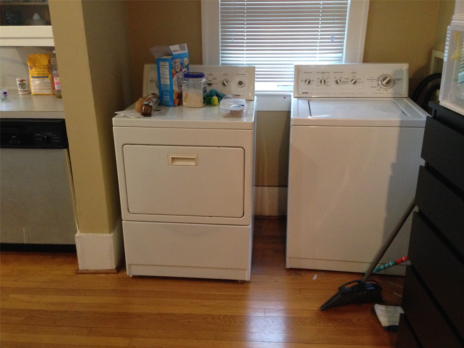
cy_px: 174
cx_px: 232
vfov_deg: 42.9
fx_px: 442
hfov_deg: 55.4
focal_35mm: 33
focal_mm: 4.12
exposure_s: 1/20
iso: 400
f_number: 2.4
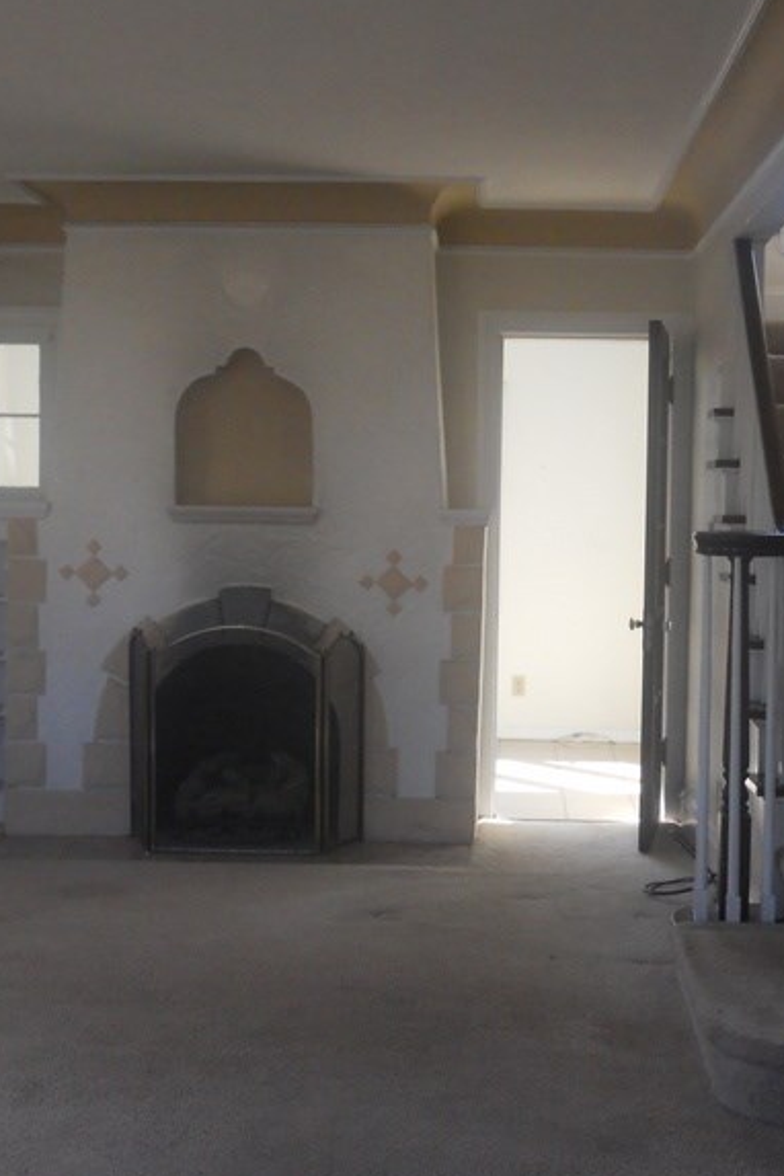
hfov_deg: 26.0
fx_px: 1699
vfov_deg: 38.1
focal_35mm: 52
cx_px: 452
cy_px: 482
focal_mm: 5
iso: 250
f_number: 2.7
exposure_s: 1/250
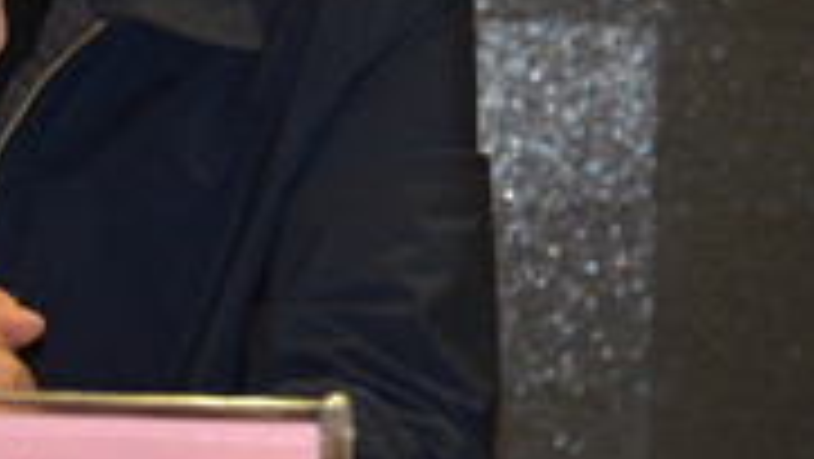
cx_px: -18
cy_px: -38
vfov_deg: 3.1
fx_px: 8594
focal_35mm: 398
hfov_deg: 5.4
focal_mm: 92
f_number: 5.6
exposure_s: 1/60
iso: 800
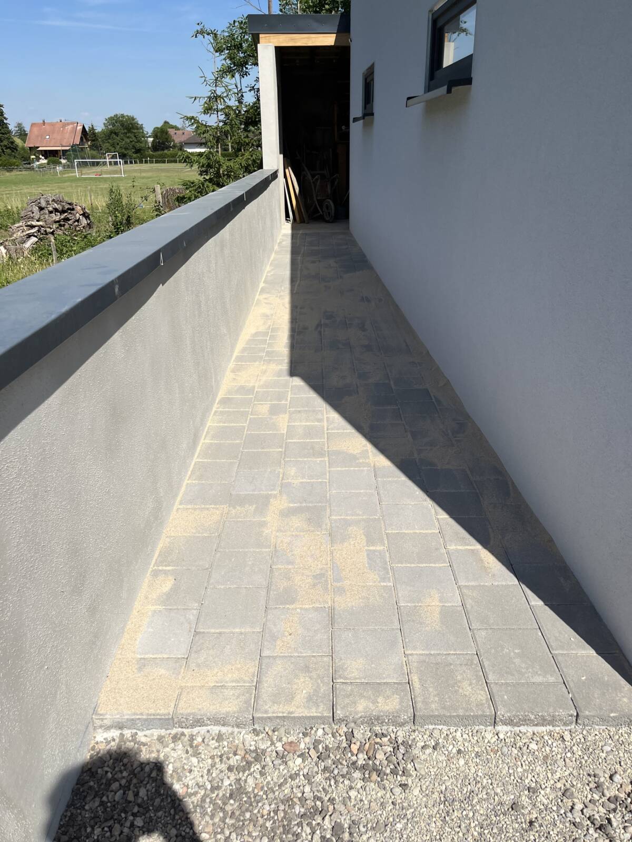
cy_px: 421
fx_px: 633
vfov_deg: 67.3
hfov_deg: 53.1
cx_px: 316
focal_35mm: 26
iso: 50
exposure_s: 1/5848
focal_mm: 5.1
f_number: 1.6
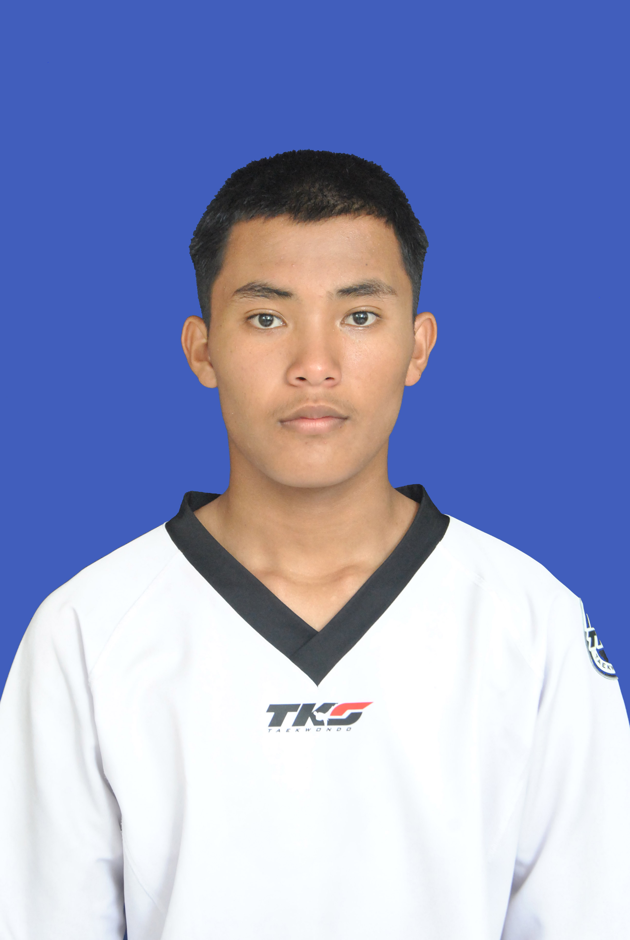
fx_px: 1649
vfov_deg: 31.9
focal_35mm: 63
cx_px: 315
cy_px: 470
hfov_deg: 21.6
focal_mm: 42
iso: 800
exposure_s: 1/60
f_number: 6.3
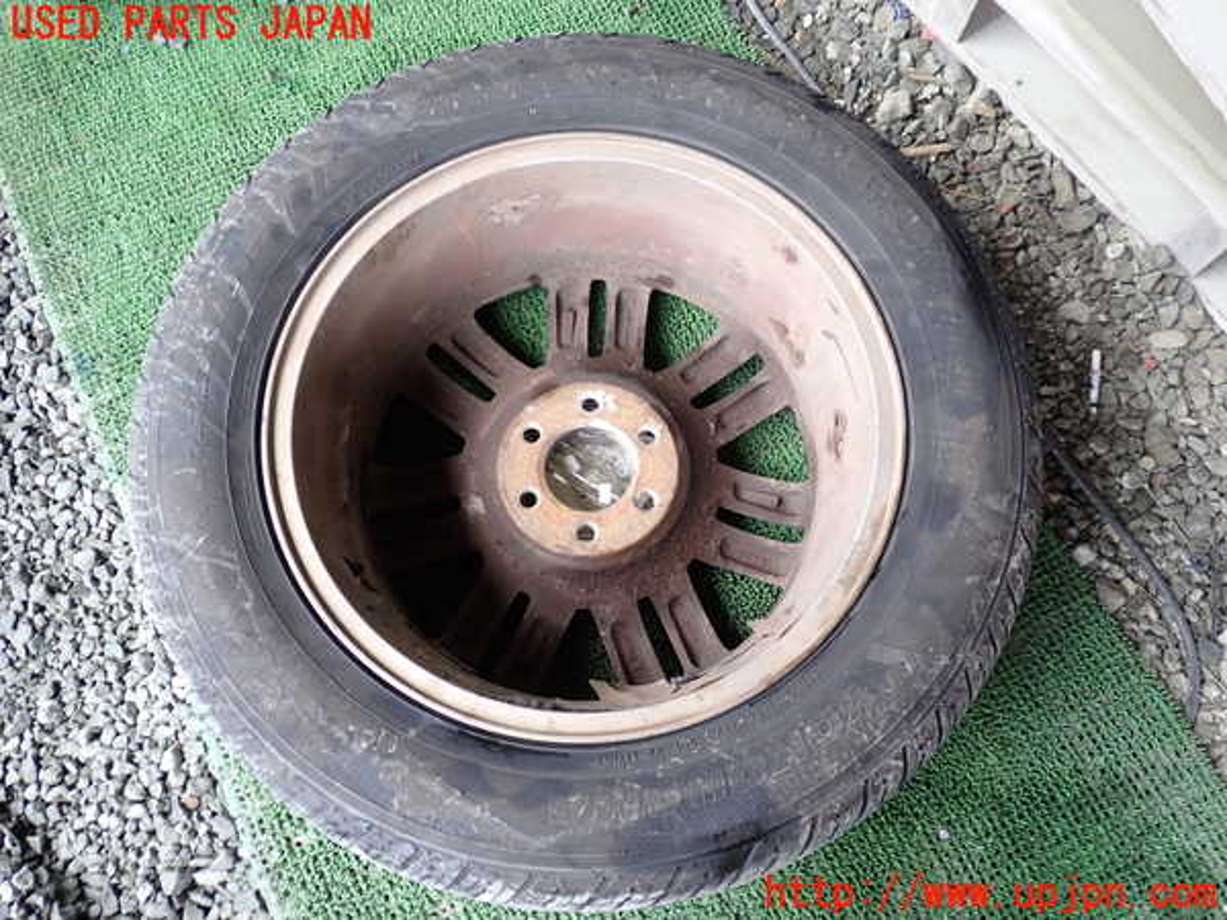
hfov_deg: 60.0
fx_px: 1063
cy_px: 460
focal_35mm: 30
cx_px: 614
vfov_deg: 46.8
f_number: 2.3
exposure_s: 1/80
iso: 200
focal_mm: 5.4
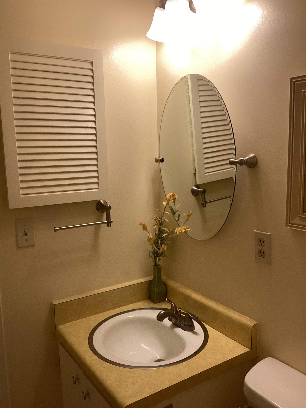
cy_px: 204
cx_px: 153
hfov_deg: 45.4
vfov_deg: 58.4
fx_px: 365
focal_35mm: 31
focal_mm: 3.3
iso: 80
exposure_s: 1/120
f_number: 2.4
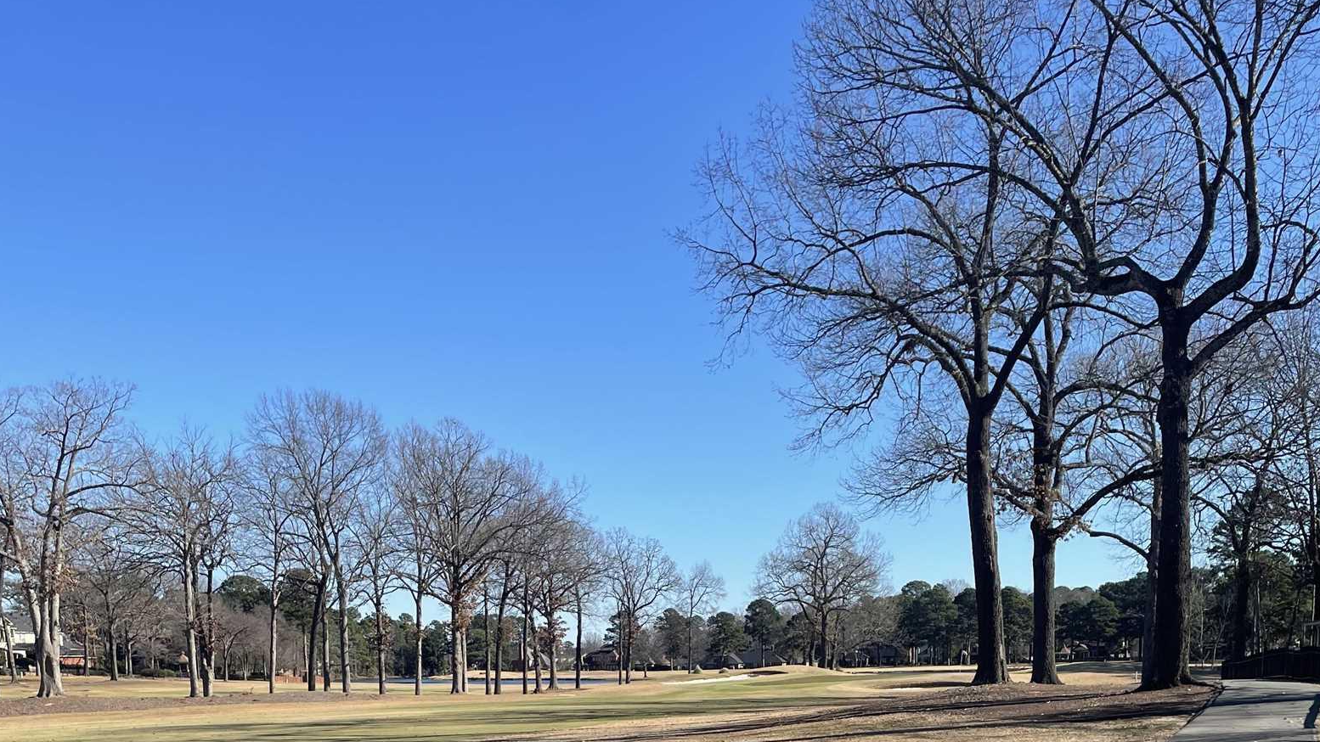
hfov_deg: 48.3
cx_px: 689
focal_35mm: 42
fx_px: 1470
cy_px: 919
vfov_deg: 25.2
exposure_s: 1/2398
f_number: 1.6
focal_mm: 4.2
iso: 32
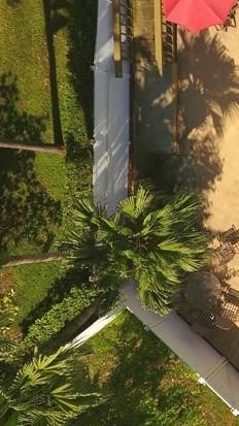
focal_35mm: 54
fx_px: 609
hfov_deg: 17.3
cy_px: 141
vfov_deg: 38.1
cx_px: 453
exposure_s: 1/1272
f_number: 2.8
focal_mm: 3.61
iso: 100
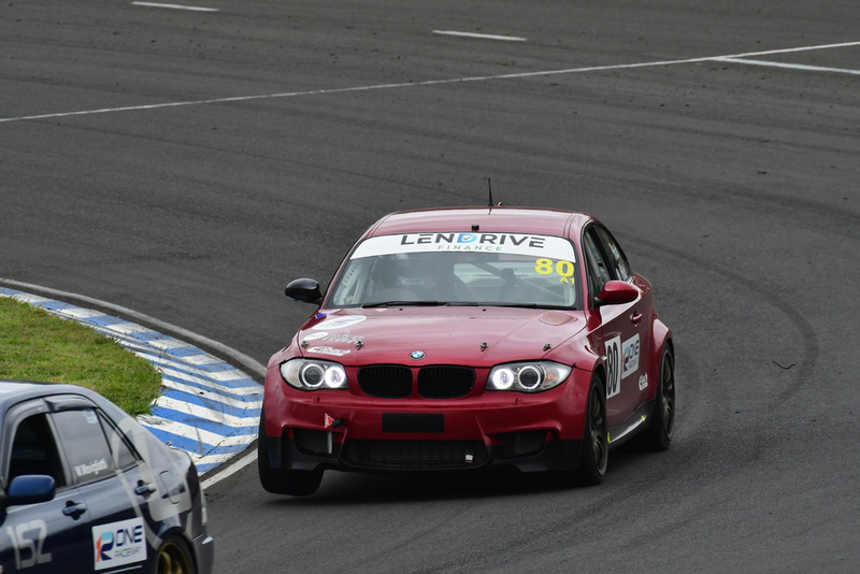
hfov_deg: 2.7
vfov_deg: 1.8
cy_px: 287
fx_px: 17922
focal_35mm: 750
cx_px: 430
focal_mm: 500
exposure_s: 1/640
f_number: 11
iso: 800
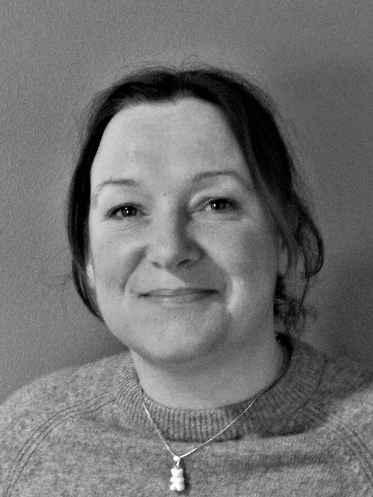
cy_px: 270
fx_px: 675
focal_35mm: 47
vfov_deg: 40.4
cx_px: 169
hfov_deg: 30.9
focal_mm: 7.4
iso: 414
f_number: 3.2
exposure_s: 1/8
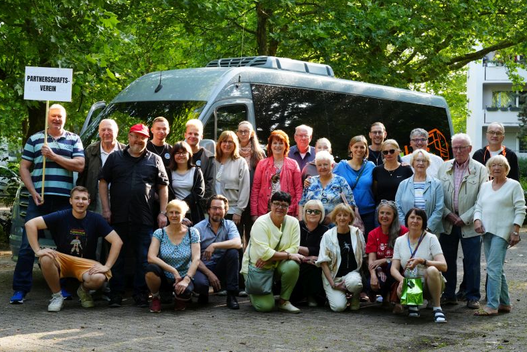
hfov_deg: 32.4
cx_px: 260
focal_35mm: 62
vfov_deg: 21.9
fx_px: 908
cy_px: 175
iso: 1600
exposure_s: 1/100
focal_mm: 61
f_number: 11
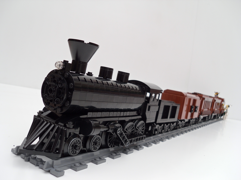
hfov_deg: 54.0
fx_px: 237
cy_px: 90
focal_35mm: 34
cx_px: 120
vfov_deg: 41.8
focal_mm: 6
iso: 80
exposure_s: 1/98
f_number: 2.8
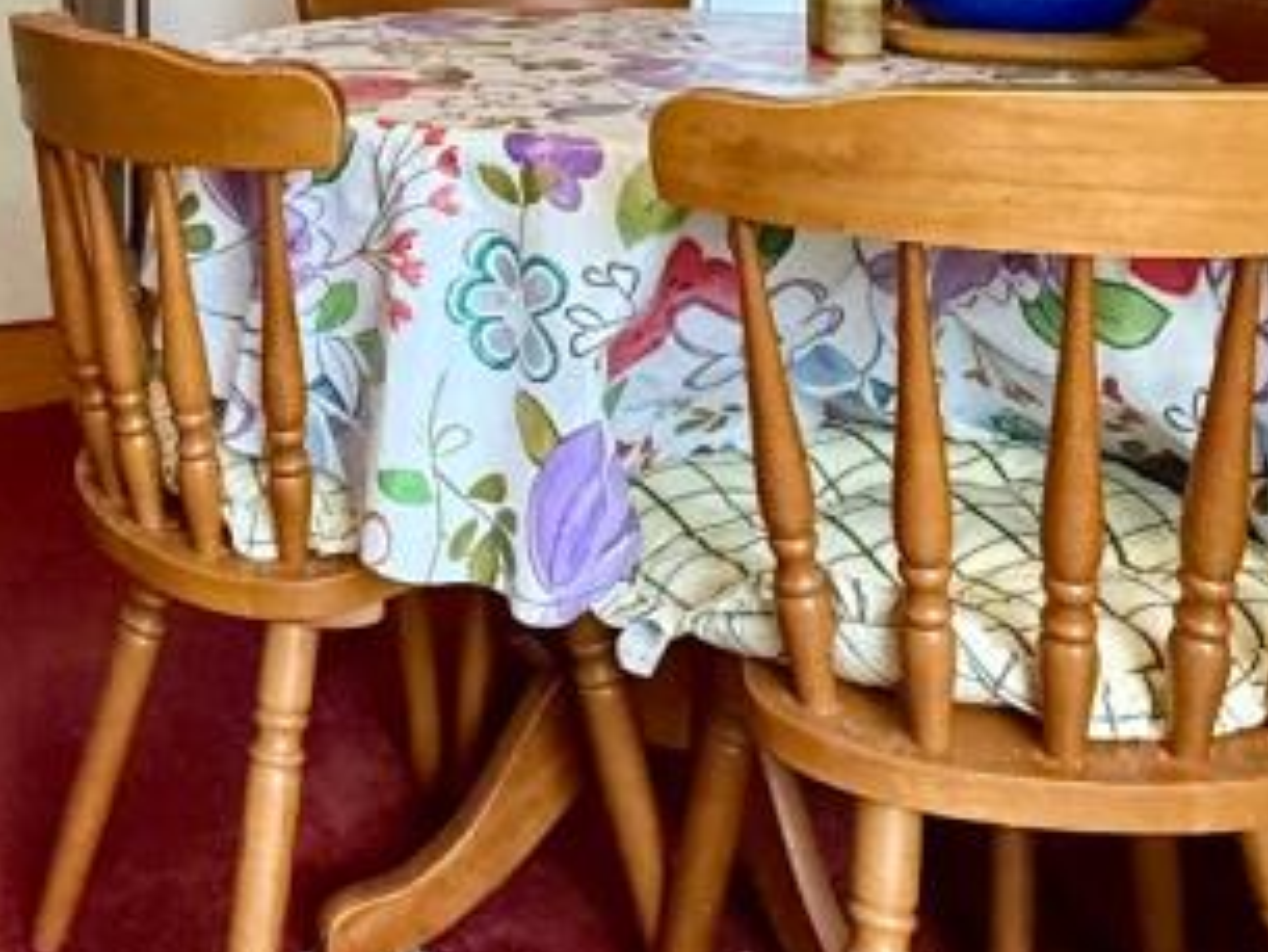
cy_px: -150
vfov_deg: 27.6
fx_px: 1722
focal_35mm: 47
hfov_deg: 39.7
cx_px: 378
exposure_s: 1/100
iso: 400
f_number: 2.2
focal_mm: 2.22
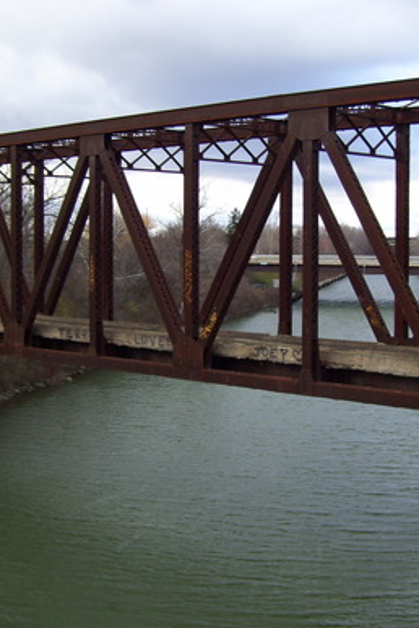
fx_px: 1013
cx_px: 239
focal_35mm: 58
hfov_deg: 23.4
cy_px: 286
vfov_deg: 34.5
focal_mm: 6
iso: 80
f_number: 2.7
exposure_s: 1/250
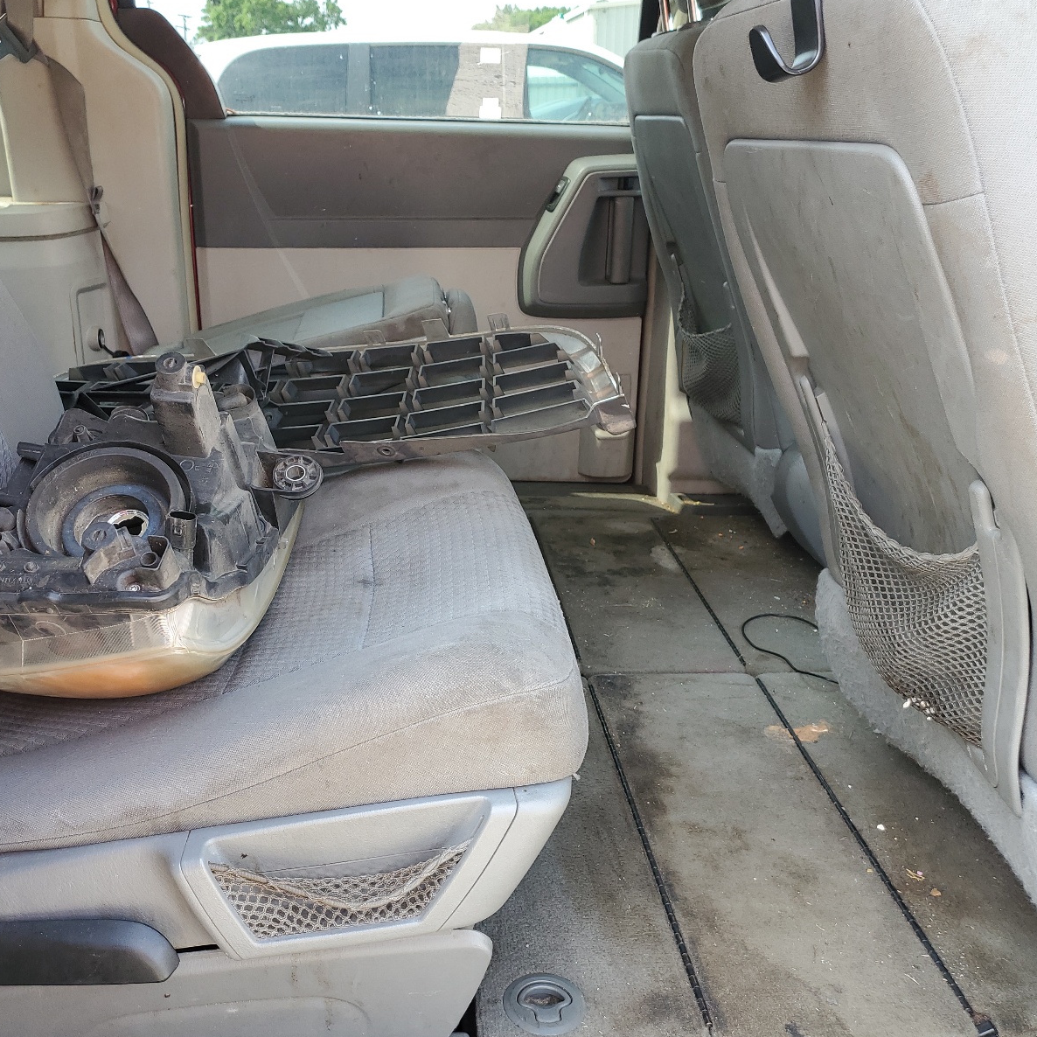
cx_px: 394
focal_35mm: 31
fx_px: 1051
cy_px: 514
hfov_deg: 52.0
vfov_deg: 52.5
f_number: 1.5
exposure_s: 1/185
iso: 50
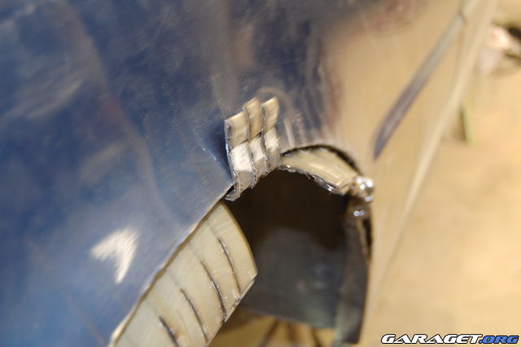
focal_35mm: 51
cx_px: 260
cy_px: 174
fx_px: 738
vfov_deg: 26.5
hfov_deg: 38.9
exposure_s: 1/2.5
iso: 400
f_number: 4.5
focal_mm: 34
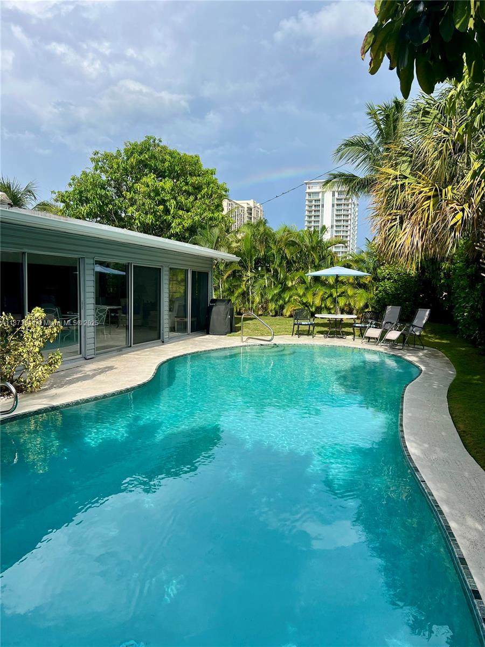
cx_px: 242
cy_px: 324
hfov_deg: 53.1
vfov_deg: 67.3
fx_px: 486
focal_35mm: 26
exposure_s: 1/4831
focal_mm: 5.7
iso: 50
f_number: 1.5
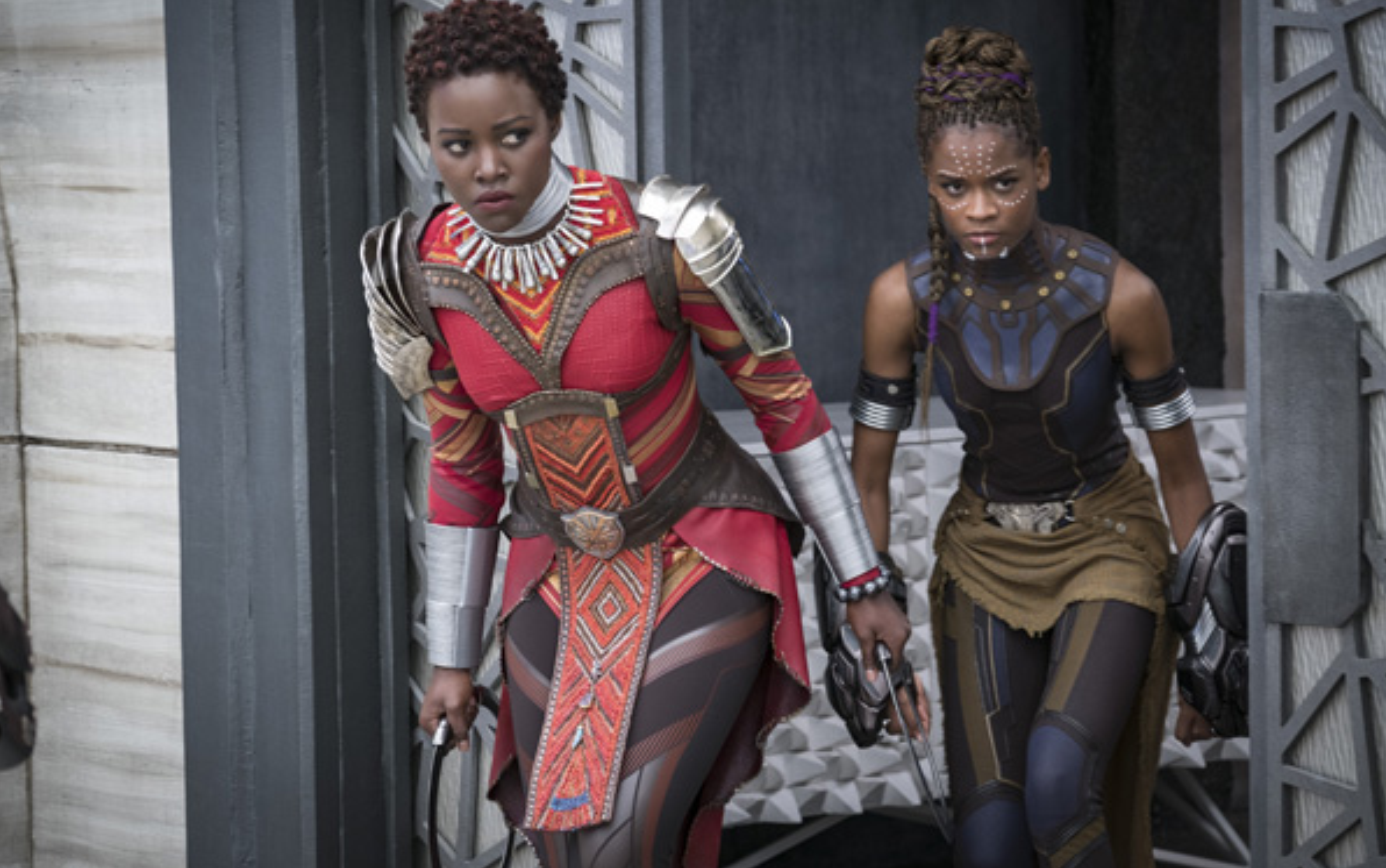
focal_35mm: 163
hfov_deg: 12.8
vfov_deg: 8.1
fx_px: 6159
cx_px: 693
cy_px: 407
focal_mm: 106
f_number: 5
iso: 800
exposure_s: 1/250
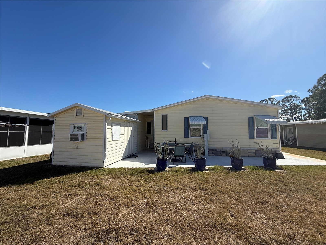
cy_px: 122
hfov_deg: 102.1
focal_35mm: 14
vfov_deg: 85.7
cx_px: 163
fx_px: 132
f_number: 2.2
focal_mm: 2.22
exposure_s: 1/2717
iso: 50
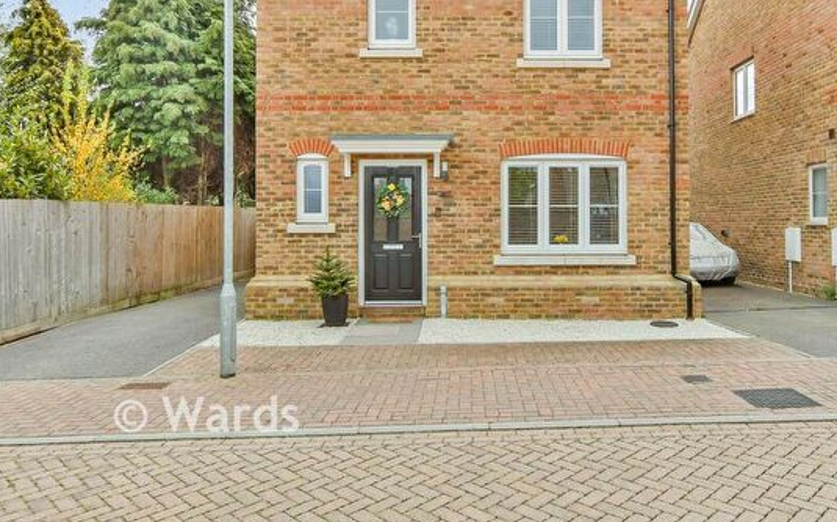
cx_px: 469
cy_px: 165
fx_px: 639
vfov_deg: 43.7
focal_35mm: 28
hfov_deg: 66.3
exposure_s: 1/200
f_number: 7.1
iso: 500
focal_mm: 14
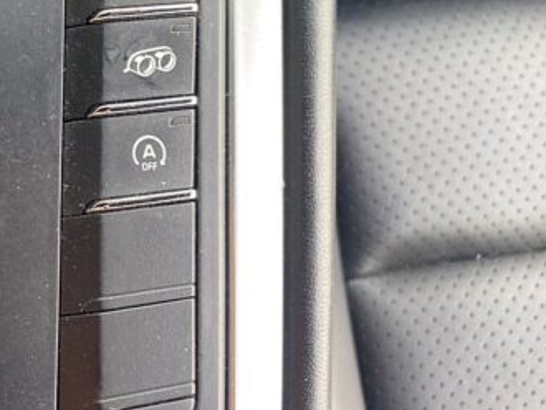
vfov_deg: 23.2
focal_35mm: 63
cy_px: 149
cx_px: -41
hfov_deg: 28.2
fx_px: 994
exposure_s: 1/90
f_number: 1.8
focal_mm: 4.25
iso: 80
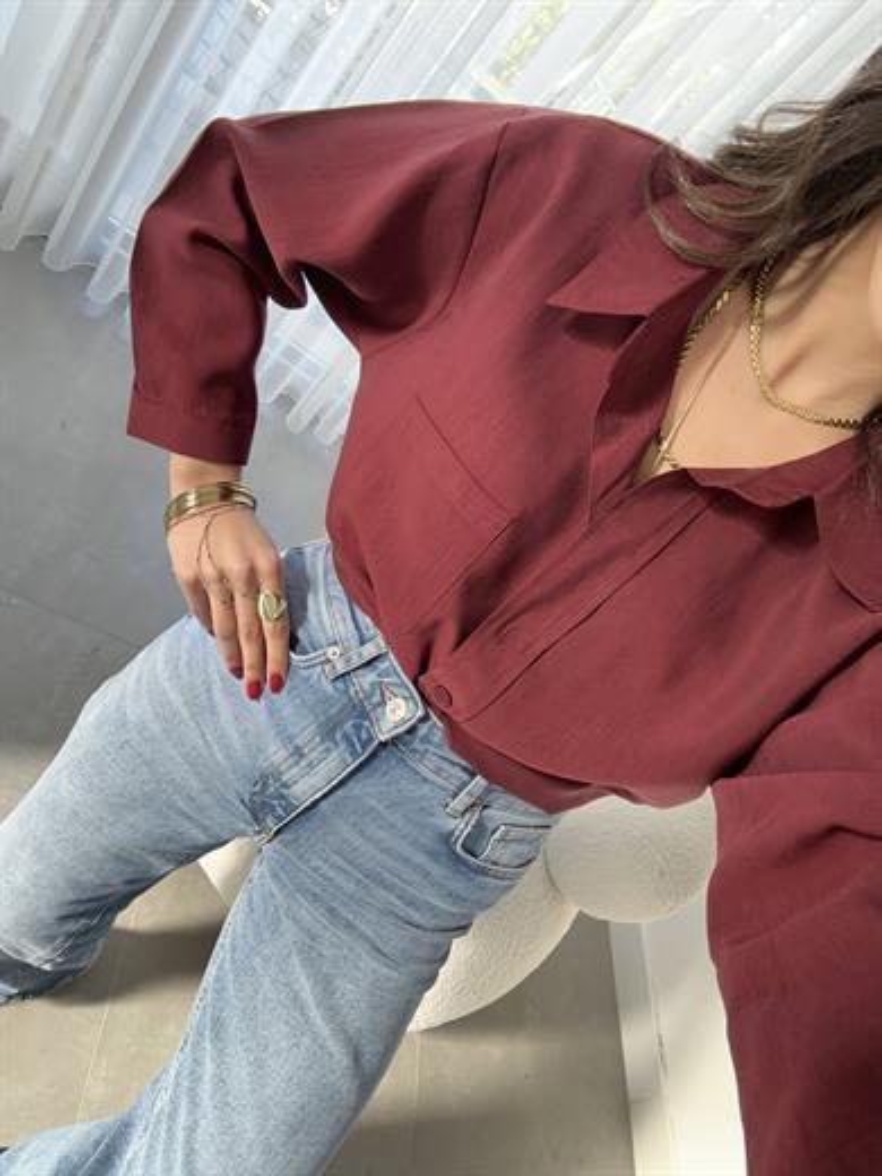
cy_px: 588
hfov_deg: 58.9
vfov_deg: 73.9
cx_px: 441
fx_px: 781
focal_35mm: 23
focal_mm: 2.69
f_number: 1.9
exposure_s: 1/73
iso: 80
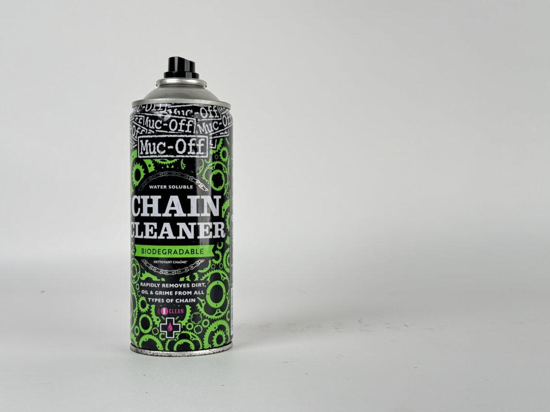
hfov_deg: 39.7
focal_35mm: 48
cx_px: 275
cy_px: 206
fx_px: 763
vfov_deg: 30.3
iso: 64
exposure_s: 1/186
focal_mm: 6.76
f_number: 1.78
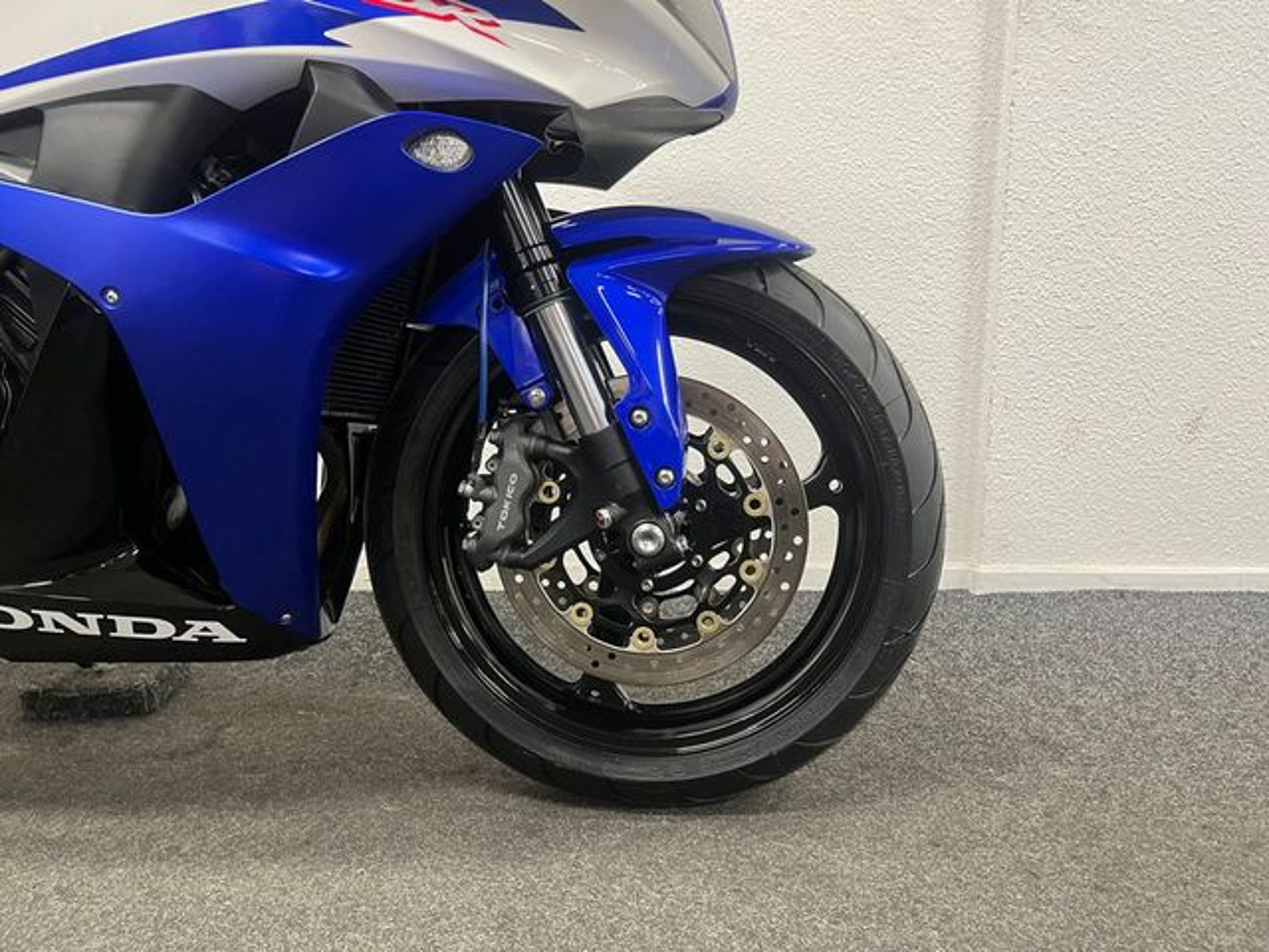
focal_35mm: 26
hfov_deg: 67.3
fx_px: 953
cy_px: 476
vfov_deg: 53.1
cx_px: 634
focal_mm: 5.1
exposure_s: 1/50
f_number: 1.6
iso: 250
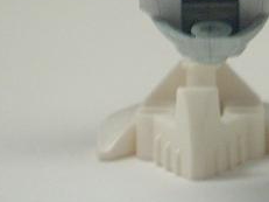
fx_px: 955
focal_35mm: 123
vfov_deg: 11.5
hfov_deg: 15.9
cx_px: 217
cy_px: -111
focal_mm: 6.2
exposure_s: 1/5.4
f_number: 2.8
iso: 200
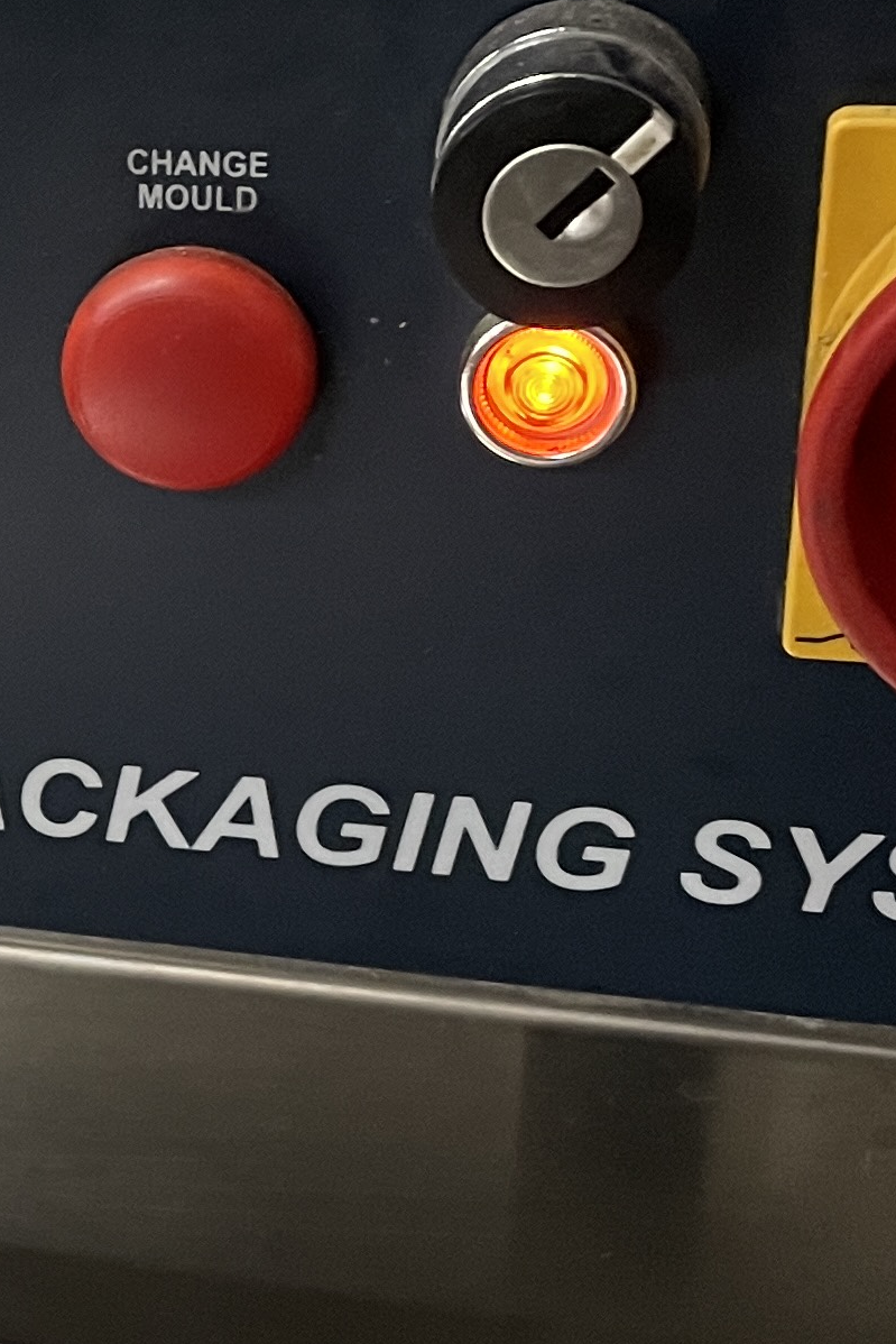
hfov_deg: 14.0
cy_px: 692
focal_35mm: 91
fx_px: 3396
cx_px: -482
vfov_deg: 22.4
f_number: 1.6
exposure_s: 1/50
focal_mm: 4.2
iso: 320
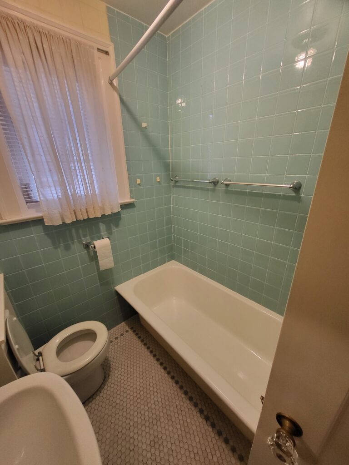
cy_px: 232
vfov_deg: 106.2
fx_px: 175
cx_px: 174
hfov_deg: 89.9
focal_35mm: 13
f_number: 2.2
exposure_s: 1/40
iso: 400
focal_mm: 1.74
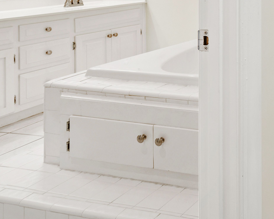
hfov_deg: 30.7
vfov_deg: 30.5
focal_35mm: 42
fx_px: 341
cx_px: 382
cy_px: -41
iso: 100
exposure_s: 1
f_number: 8
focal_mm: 10
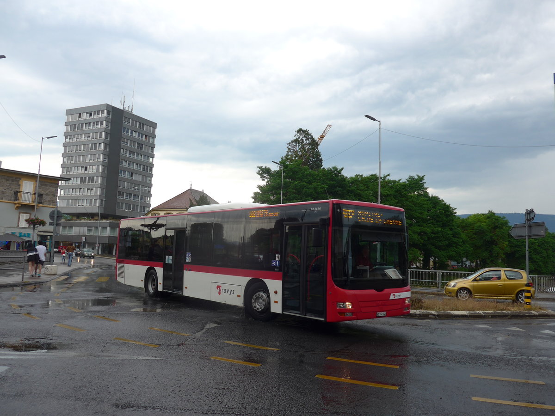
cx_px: 278
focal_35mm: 29
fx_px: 465
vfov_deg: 48.2
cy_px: 208
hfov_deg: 61.7
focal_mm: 6
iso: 80
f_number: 2.8
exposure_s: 1/400
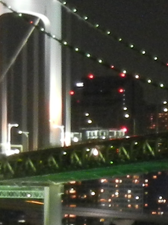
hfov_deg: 2.8
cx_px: 447
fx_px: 3410
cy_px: 272
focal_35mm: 527
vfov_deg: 3.8
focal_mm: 13.9
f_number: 4.3
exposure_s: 1/2
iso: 400
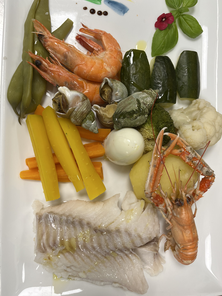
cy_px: 148
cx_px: 111
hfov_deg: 53.1
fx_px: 222
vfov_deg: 67.3
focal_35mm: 26
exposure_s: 1/100
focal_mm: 5.1
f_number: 1.6
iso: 80
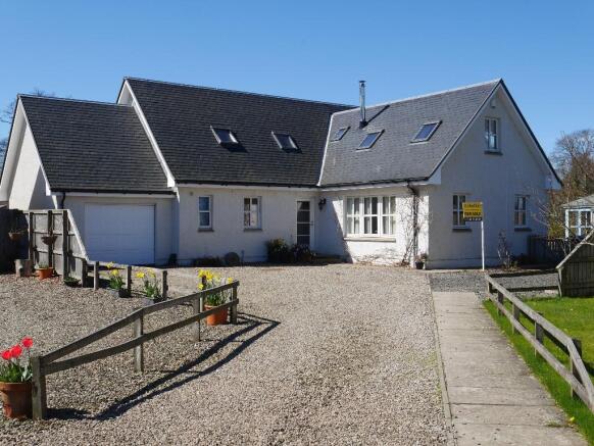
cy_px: 223
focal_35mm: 40
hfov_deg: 46.8
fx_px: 687
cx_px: 297
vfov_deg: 36.0
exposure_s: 1/400
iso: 200
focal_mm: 20
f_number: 9
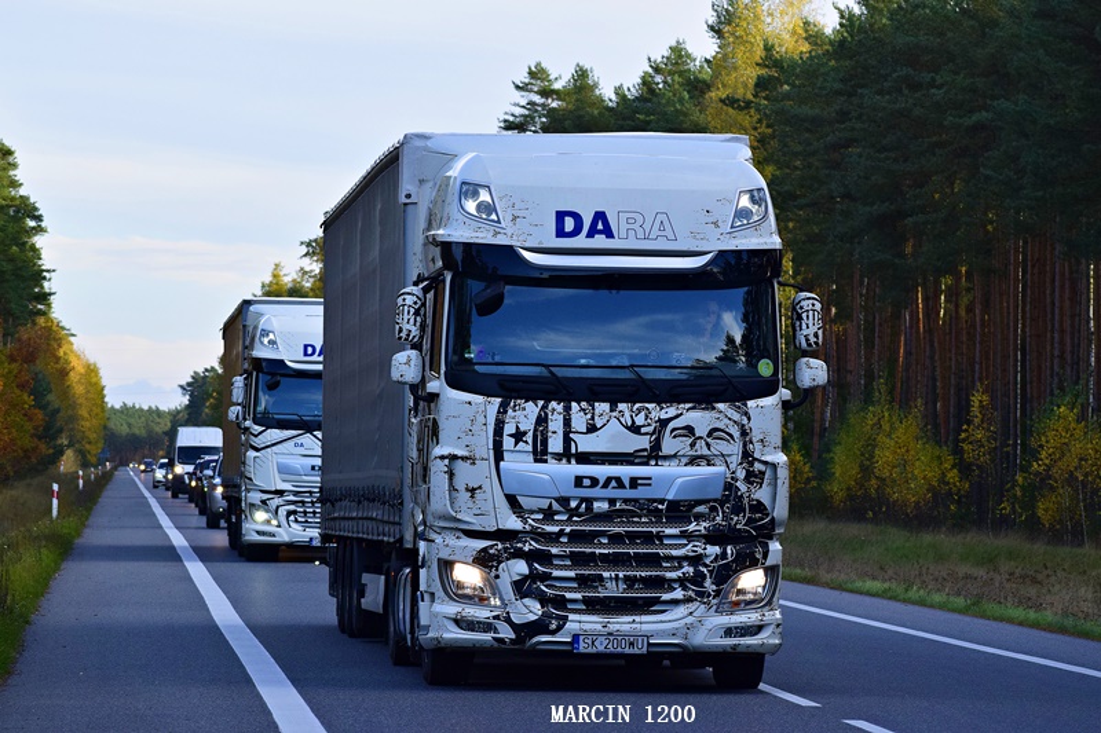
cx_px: 550
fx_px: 5045
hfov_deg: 12.5
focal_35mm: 165
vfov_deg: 8.3
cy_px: 366
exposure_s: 1/800
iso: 800
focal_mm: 110
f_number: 7.1
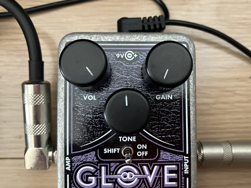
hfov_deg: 63.4
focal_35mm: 28
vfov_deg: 49.7
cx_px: 126
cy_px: 94
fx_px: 203
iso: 640
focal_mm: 3.99
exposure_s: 1/30
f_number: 1.8
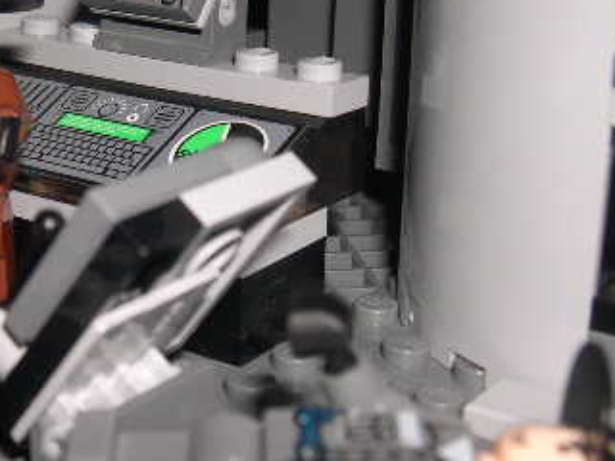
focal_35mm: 76
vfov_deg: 19.4
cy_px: 173
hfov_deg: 25.3
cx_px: 136
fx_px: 1350
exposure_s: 1/60
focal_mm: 8
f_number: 7.6
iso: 100
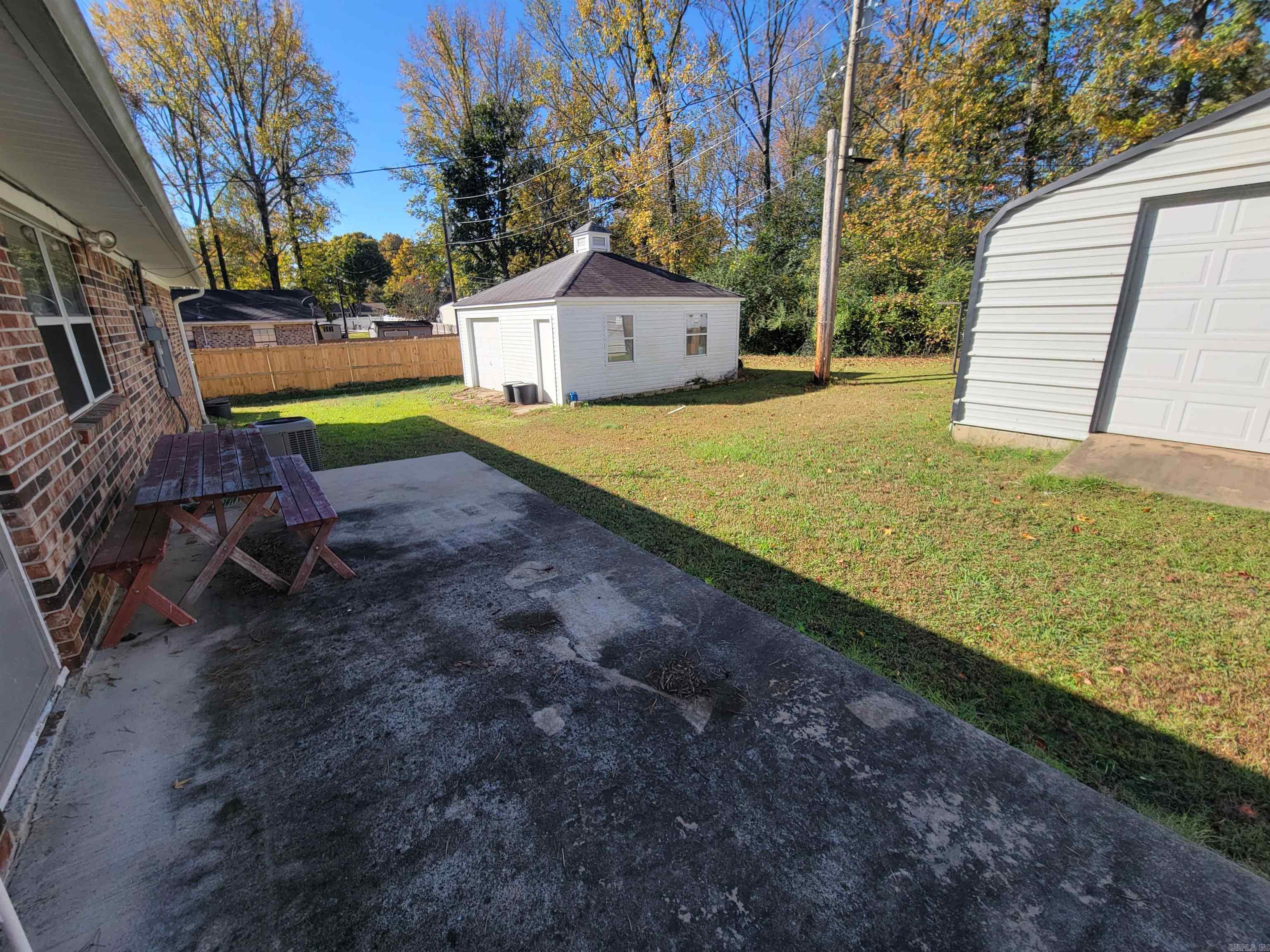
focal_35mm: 13
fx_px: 477
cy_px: 476
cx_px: 635
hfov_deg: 106.2
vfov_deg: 89.9
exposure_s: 1/709
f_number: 2.2
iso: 50
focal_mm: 2.2
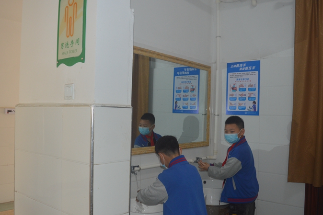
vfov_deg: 41.1
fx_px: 287
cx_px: 147
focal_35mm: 32
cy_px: 115
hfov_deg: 58.6
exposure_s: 1/60
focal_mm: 18
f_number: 4
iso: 400
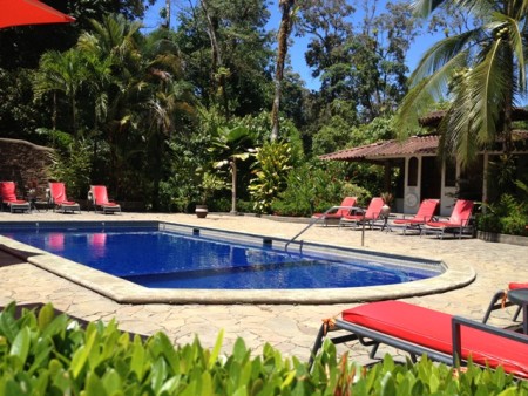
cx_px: 264
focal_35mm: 35
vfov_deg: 40.7
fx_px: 534
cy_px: 198
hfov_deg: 52.6
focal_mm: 4.28
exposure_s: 1/1082
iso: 50
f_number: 2.4
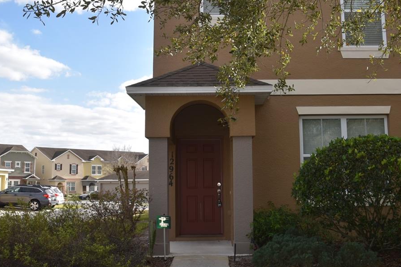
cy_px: 103
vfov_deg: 31.1
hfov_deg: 45.4
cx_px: 219
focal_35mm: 43
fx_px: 479
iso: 100
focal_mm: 16
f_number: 7.1
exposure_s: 1/200
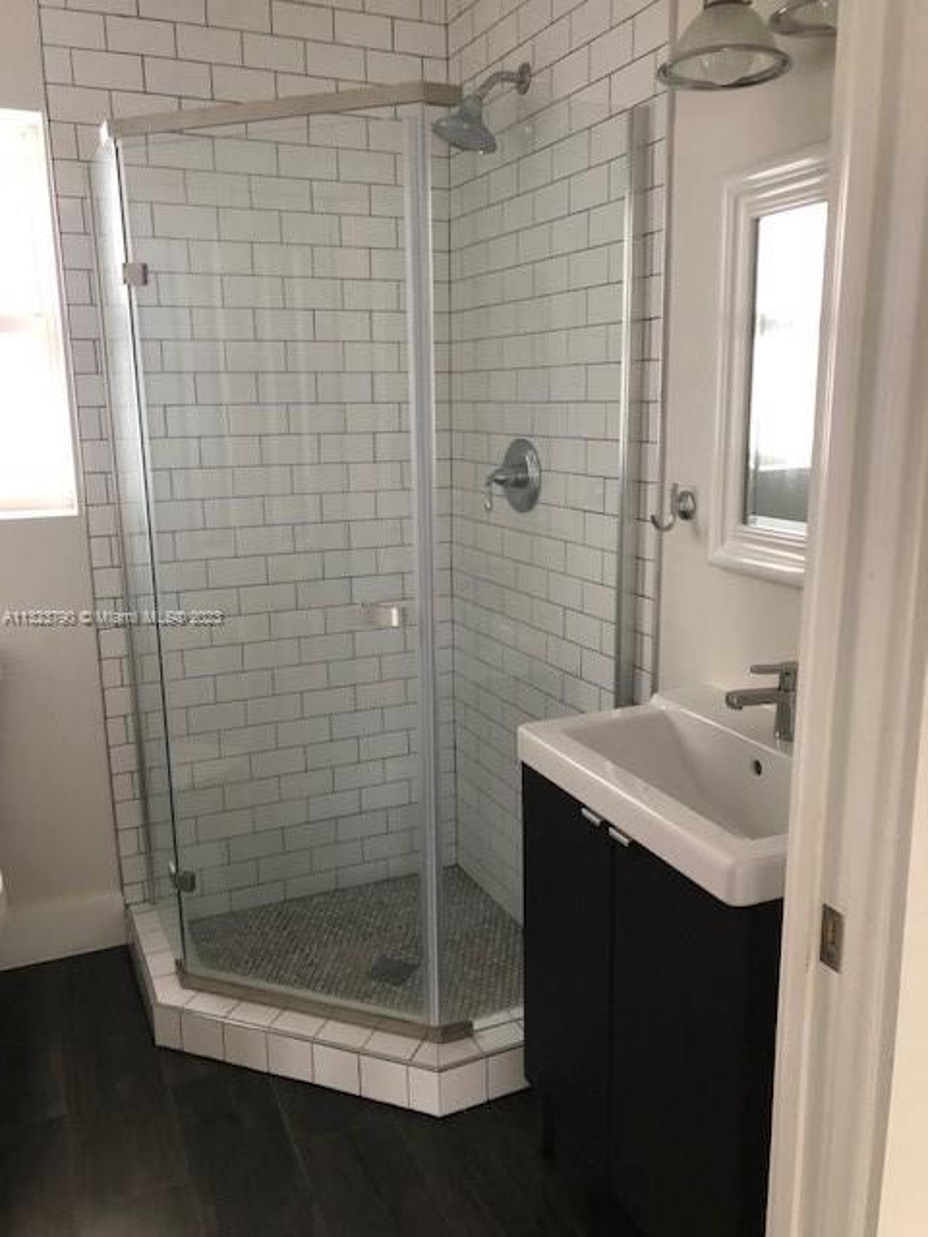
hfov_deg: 49.7
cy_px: 618
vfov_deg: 63.4
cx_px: 464
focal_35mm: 28
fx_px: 1001
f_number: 1.8
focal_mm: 4
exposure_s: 1/15
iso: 80
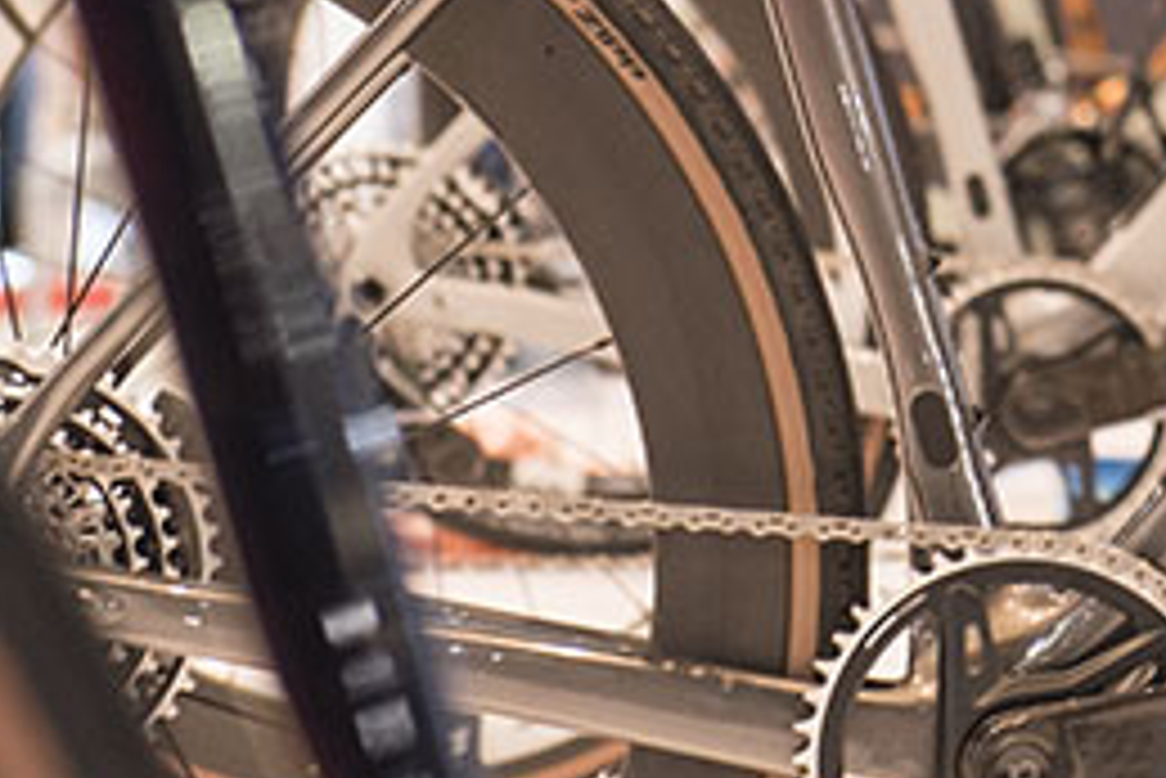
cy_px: -99
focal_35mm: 324
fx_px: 10499
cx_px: 1441
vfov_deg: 4.2
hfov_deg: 6.3
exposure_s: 1/80
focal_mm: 70
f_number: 4.5
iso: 800
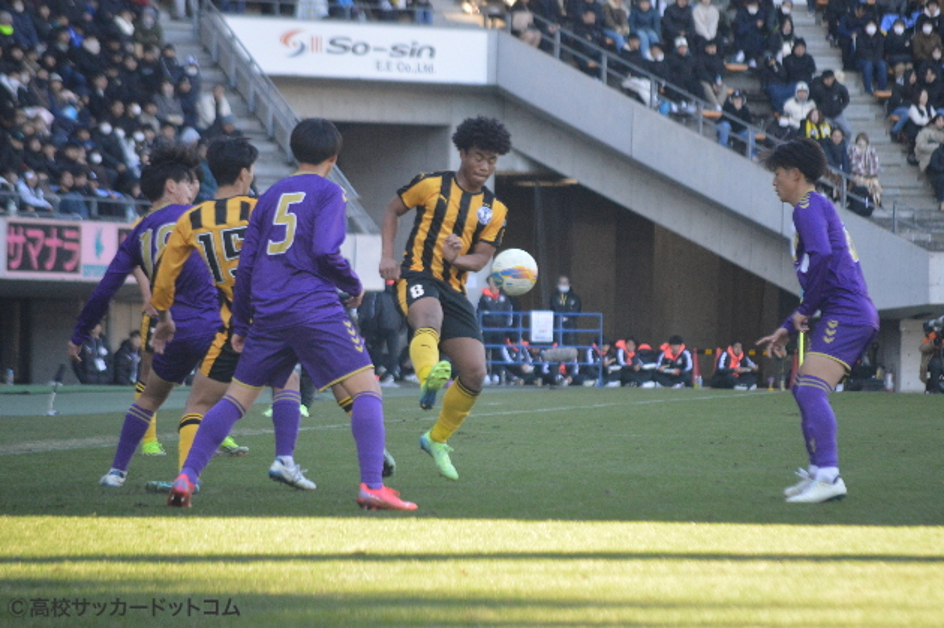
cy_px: 314
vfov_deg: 5.1
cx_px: 472
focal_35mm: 270
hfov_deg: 7.6
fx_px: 7074
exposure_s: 1/500
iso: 1800
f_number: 5.6
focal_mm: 180
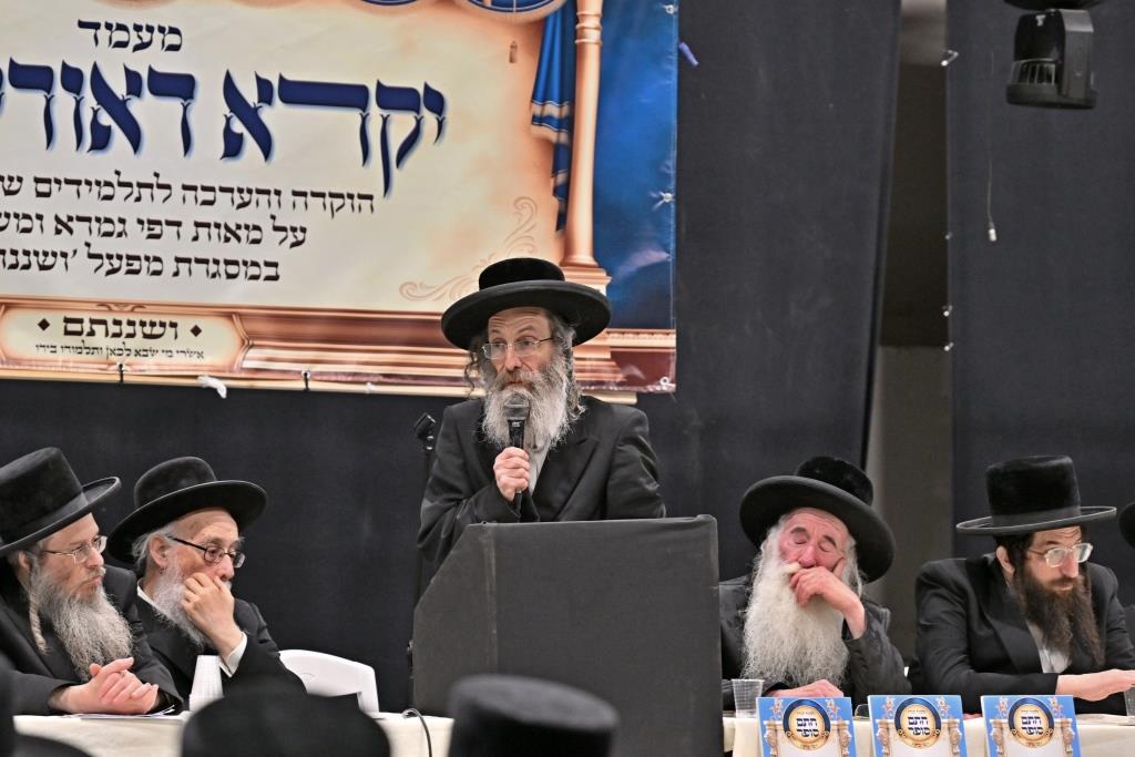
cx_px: 568
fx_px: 5675
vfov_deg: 7.6
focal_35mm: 180
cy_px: 378
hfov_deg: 11.4
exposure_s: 1/160
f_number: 4
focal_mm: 120
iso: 800
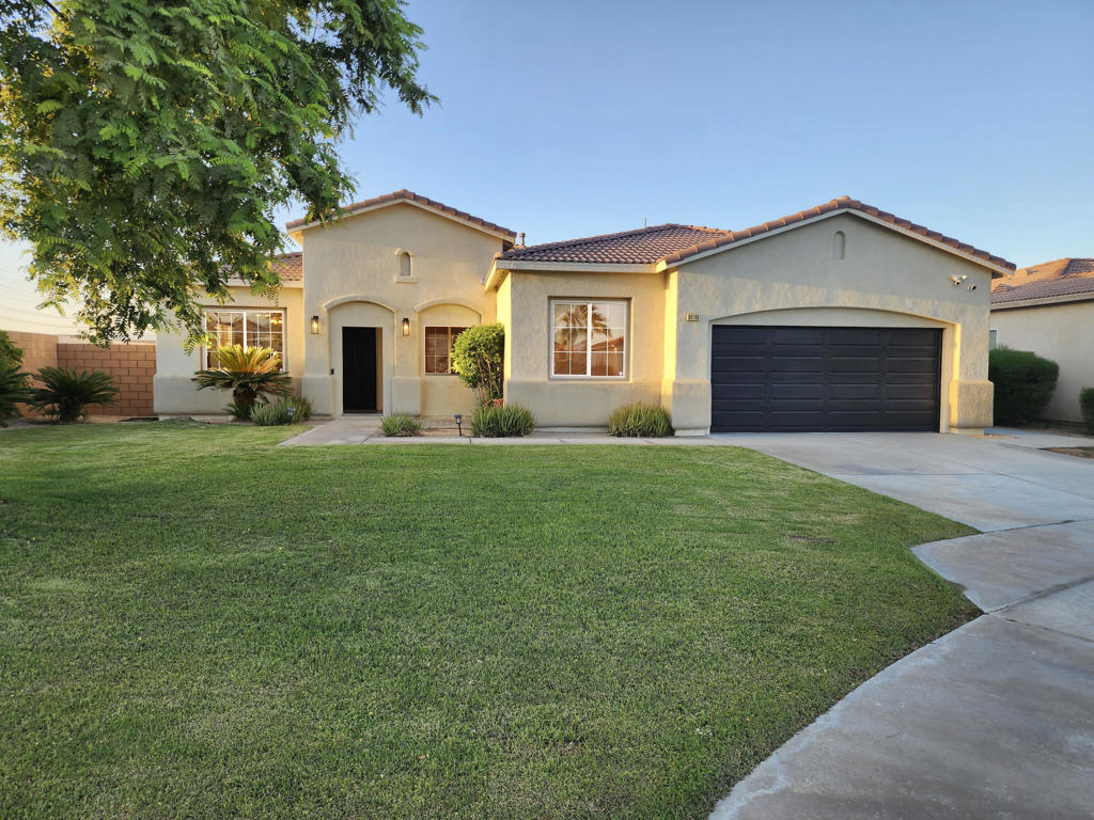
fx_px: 727
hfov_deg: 73.9
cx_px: 547
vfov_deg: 58.9
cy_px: 410
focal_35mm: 23
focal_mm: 6.4
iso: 16
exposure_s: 1/180
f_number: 1.8
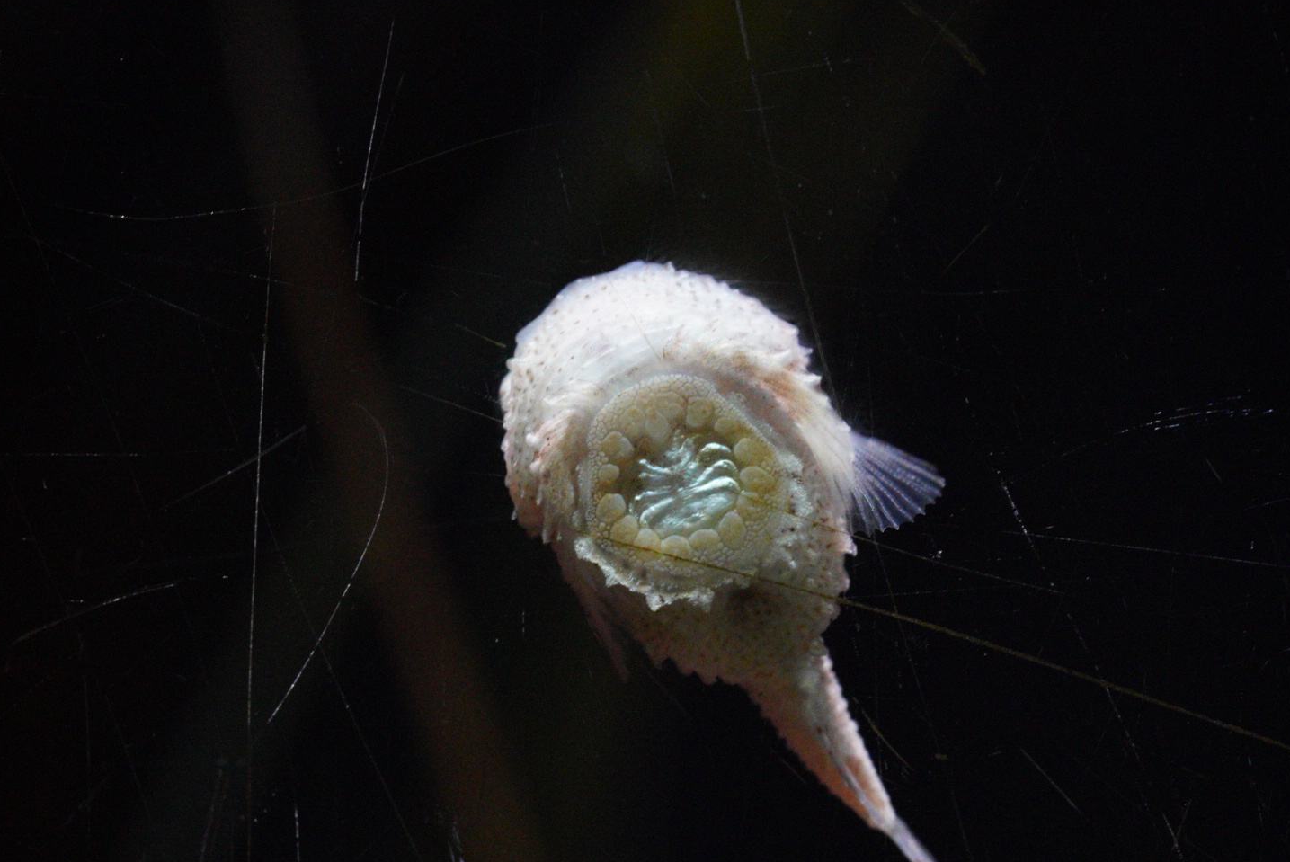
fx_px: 5450
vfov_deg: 9.0
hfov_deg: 13.5
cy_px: 463
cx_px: 675
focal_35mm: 152
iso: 8000
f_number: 6.3
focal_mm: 90
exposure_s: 1/80
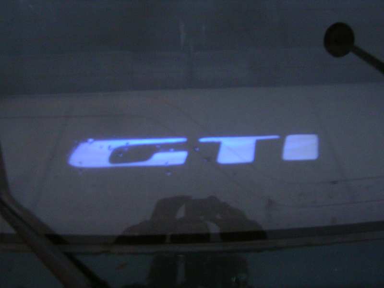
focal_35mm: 36
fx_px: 399
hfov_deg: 51.4
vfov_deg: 39.7
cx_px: 192
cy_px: 144
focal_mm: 5.6
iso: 200
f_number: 2.8
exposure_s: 1/2
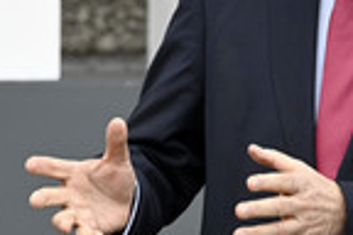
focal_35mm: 595
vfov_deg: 2.3
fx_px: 5834
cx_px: 320
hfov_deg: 3.5
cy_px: 37
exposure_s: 1/640
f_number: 5.6
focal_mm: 190
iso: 3200
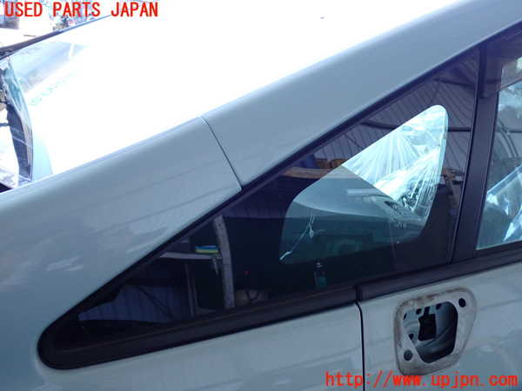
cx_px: 261
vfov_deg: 44.2
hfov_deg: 56.8
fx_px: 483
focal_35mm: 32
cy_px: 196
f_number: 2.4
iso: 250
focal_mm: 5.79
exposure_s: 1/125
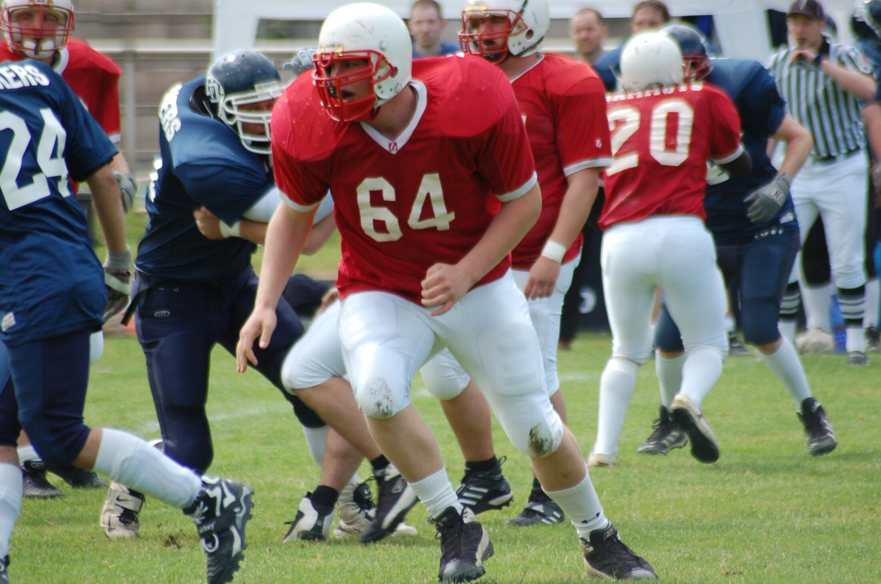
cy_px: 292
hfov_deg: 4.6
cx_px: 440
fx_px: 10992
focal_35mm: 450
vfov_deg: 3.0
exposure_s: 1/500
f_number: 5.6
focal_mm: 300
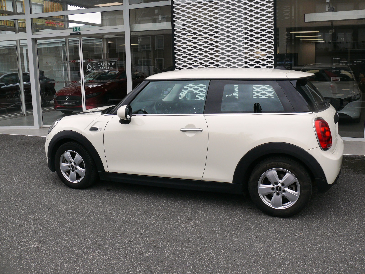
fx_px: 369
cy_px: 137
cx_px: 182
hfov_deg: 52.6
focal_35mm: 35
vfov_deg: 40.7
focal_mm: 7.4
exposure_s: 1/250
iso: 100
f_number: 4
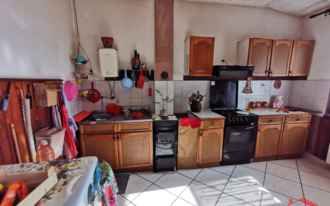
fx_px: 153
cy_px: 109
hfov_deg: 94.4
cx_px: 165
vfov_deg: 67.9
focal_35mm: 17
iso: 160
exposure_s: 1/120
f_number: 2.2
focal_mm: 2.35
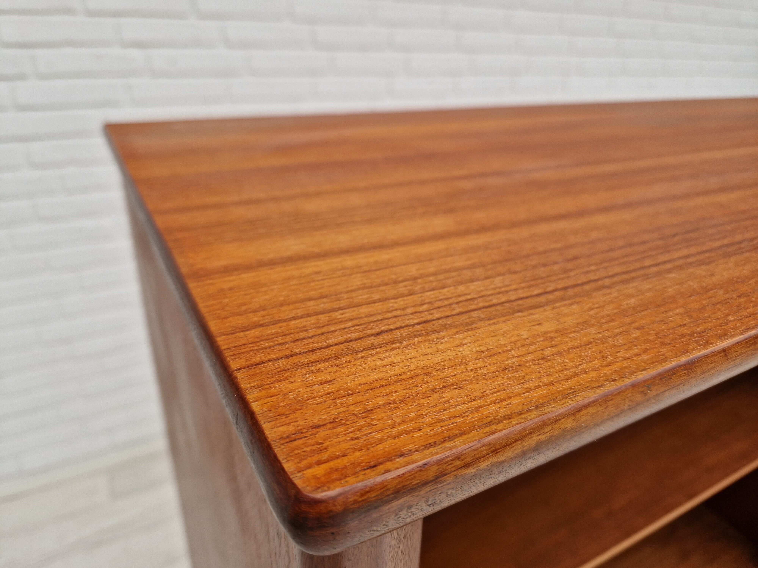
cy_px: 284
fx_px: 504
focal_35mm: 23
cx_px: 379
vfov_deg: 58.9
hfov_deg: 73.9
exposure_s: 1/180
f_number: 1.8
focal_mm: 5.4
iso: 100
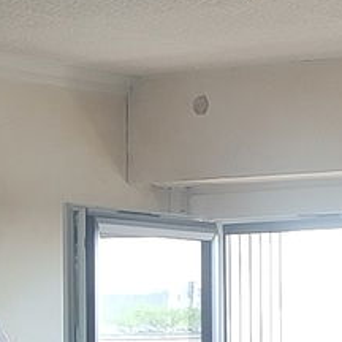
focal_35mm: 227
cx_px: 86
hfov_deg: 7.7
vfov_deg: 7.6
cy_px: 450
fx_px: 2537
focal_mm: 4.77
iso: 174
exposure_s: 1/100
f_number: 1.75
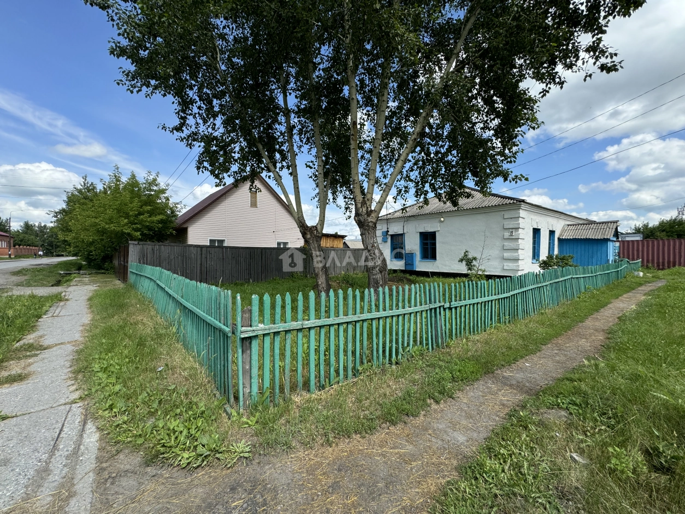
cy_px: 257
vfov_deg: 85.7
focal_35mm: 14
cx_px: 342
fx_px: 277
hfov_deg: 102.1
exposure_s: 1/1034
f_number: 2.2
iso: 50
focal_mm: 2.22
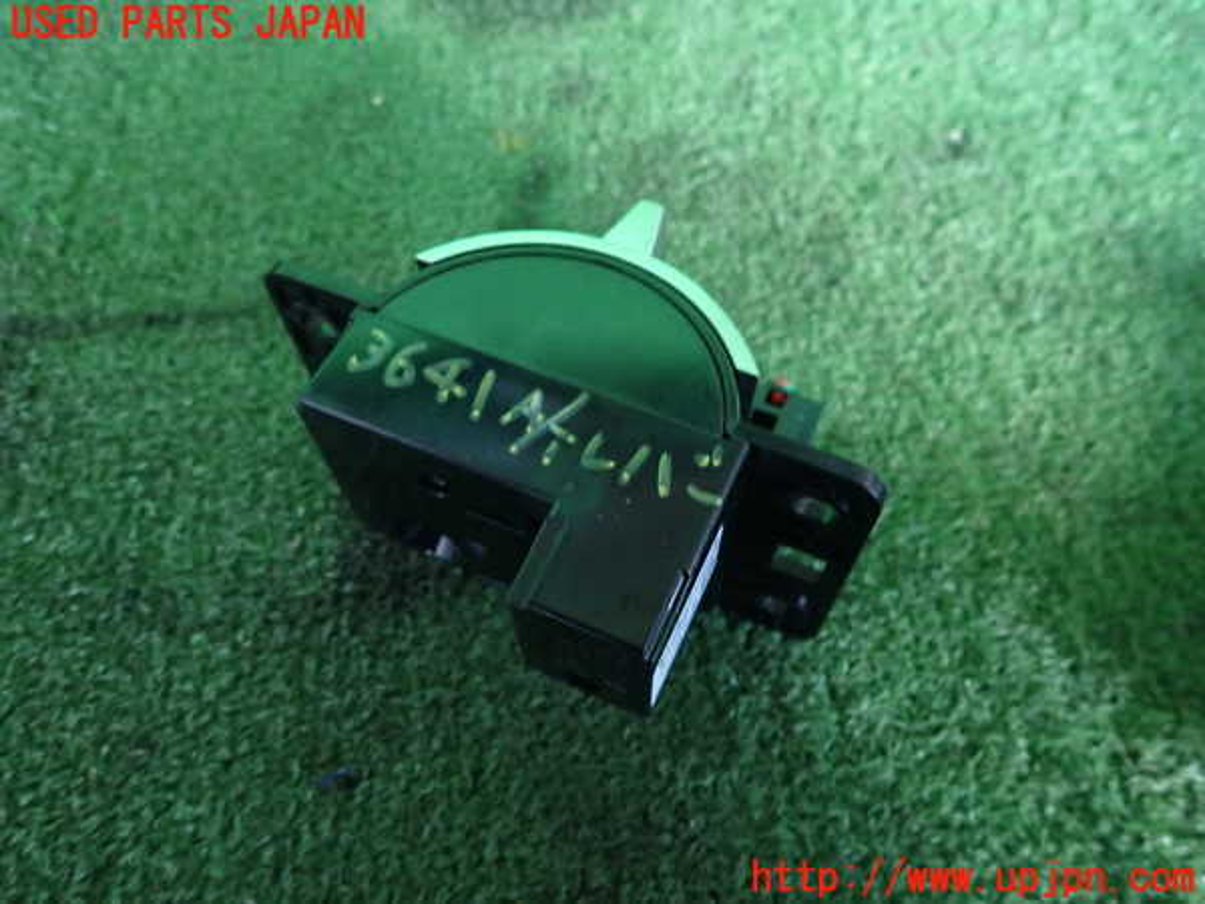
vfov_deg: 54.9
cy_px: 452
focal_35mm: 25
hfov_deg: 69.4
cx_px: 602
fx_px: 870
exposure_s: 1/30
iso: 640
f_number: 2
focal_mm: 4.5
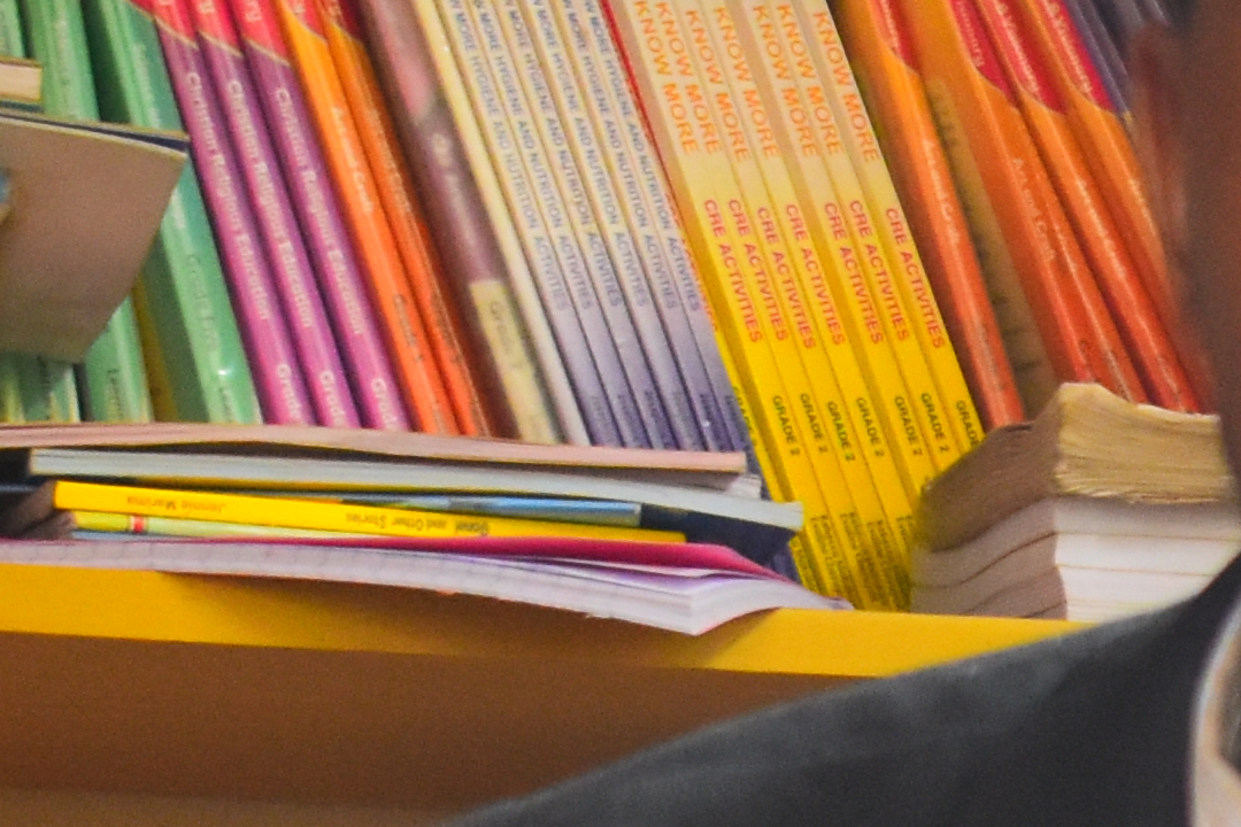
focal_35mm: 250
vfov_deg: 5.4
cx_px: 1679
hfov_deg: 8.1
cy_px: 1304
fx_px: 8617
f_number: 4.2
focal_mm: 30
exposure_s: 1/60
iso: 800
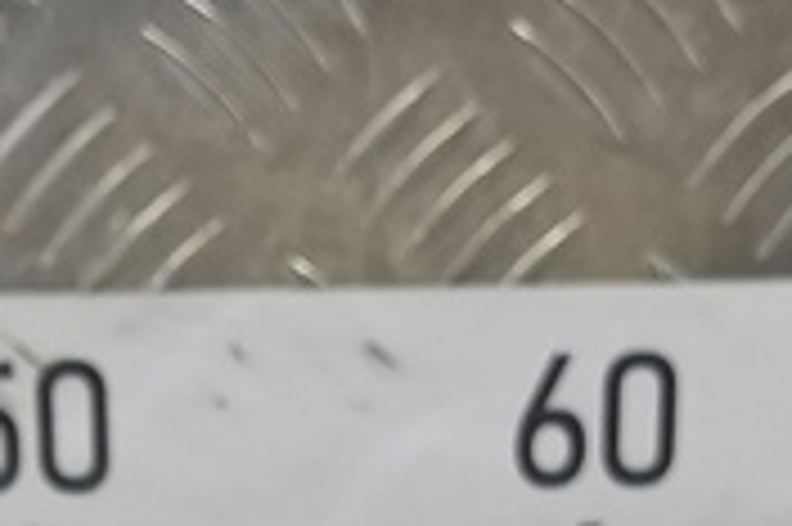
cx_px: 216
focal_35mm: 139
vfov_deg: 8.1
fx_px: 3055
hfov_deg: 14.7
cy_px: 1668
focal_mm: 4.11
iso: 125
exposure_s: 1/50
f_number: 1.6
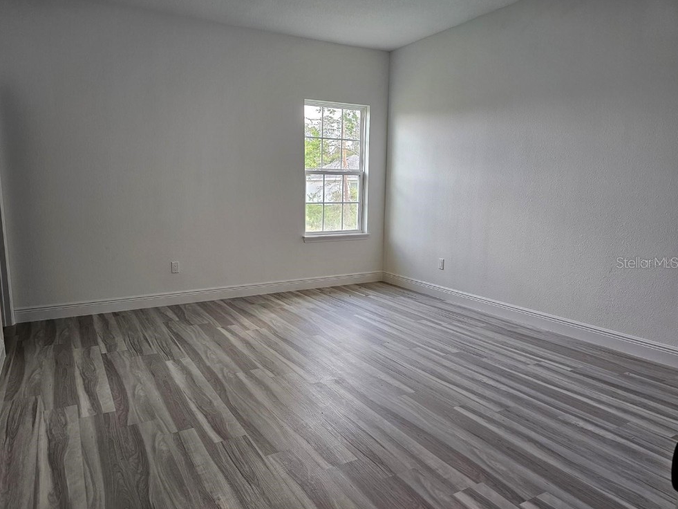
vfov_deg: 56.8
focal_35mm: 24
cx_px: 328
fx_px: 470
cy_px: 262
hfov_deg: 71.6
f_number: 1.7
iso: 100
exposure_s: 1/120
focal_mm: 6.3
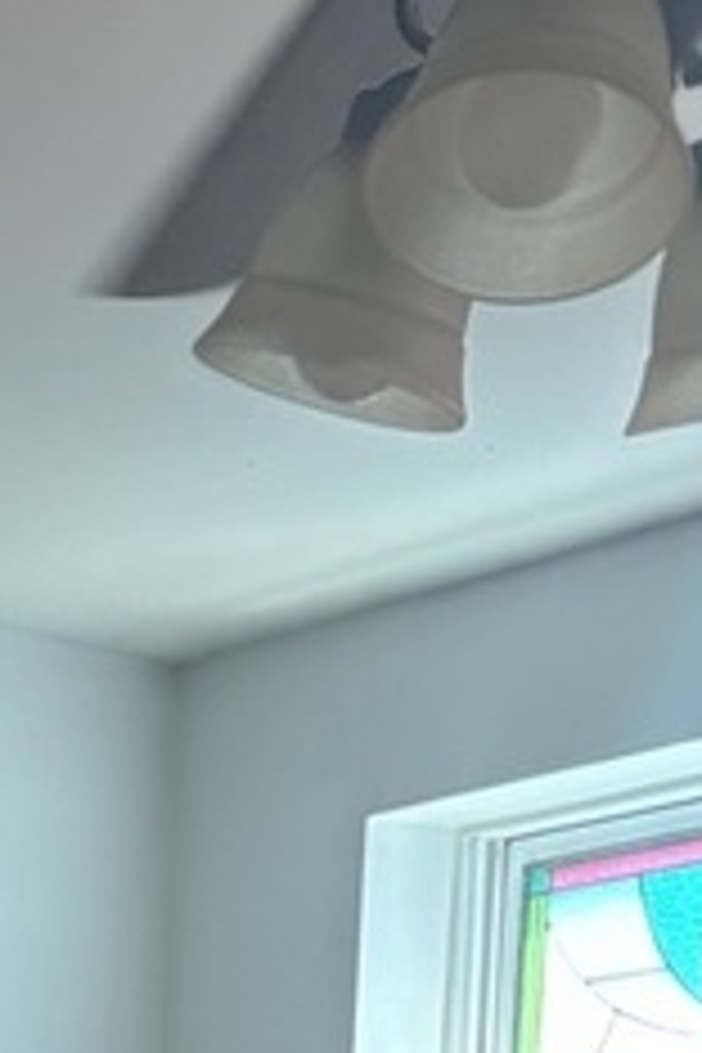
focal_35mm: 125
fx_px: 3656
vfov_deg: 13.1
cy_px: 2390
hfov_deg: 10.2
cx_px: -630
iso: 125
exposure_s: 1/88
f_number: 1.6
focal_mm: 5.96
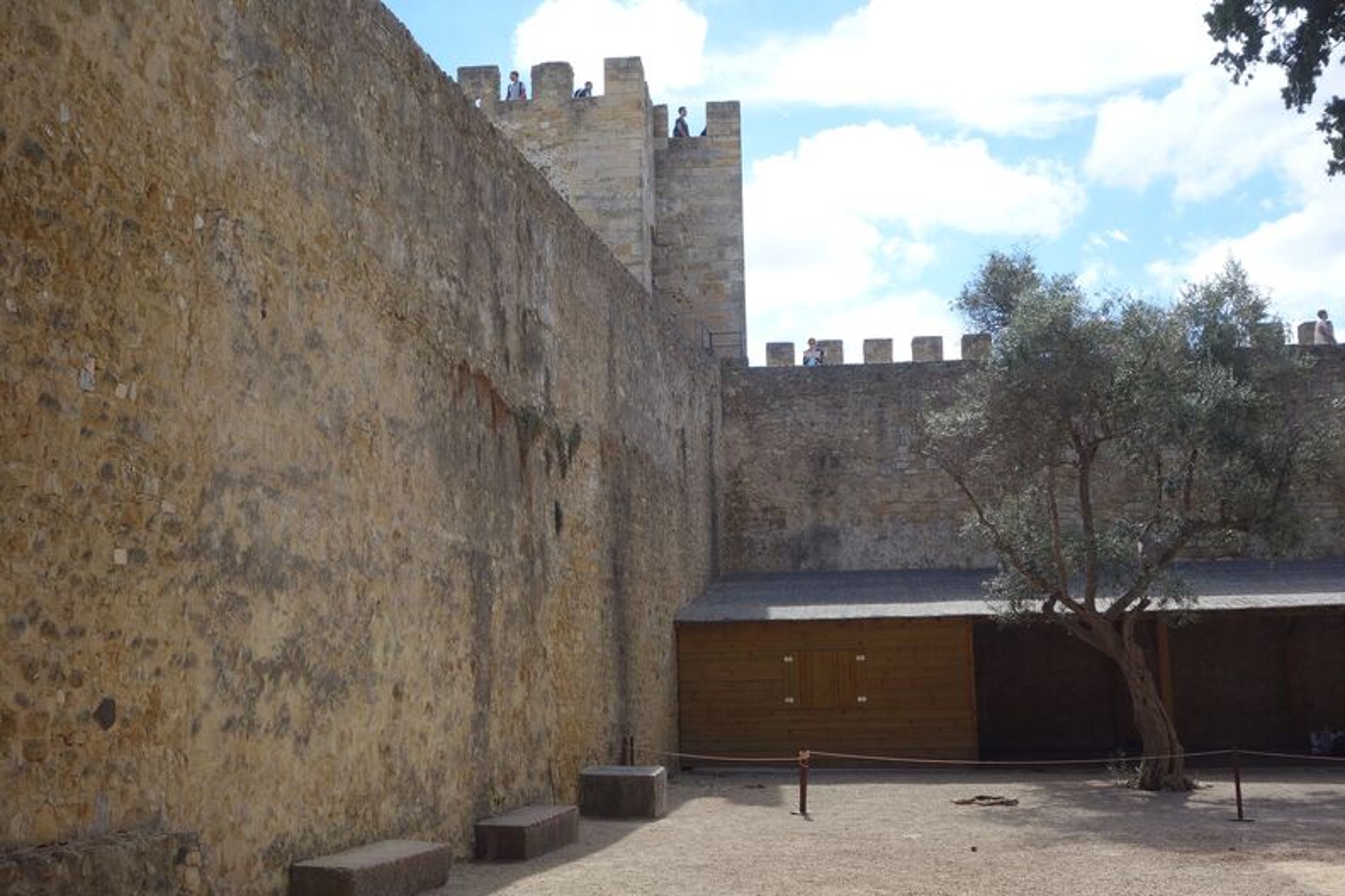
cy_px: 448
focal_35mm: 41
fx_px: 1532
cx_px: 672
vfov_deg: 32.6
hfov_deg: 47.4
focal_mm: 15.1
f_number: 5.6
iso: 125
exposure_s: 1/320
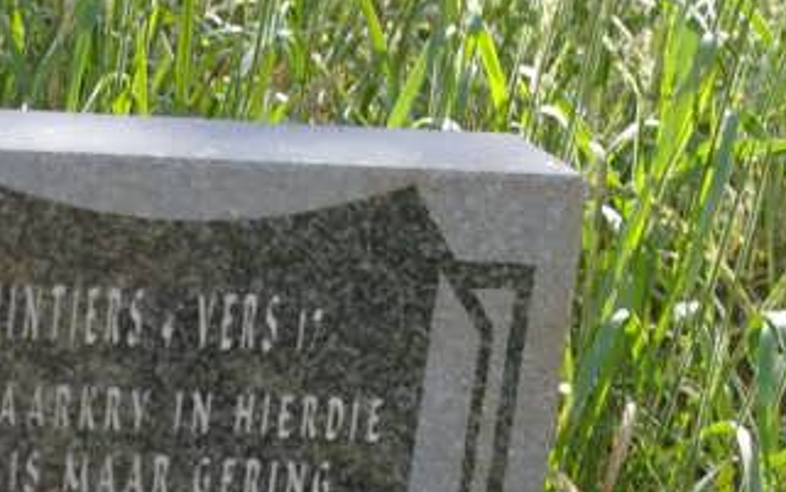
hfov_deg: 9.4
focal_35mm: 217
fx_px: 4651
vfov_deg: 5.9
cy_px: 874
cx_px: -416
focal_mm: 38
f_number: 6.7
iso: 200
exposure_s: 1/125
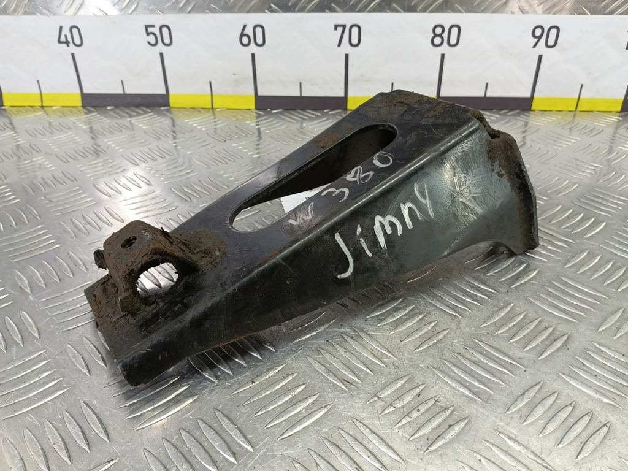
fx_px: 417
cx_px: 314
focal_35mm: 23
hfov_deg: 73.9
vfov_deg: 58.9
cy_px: 236
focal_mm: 4.11
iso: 160
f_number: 1.6
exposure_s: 1/50
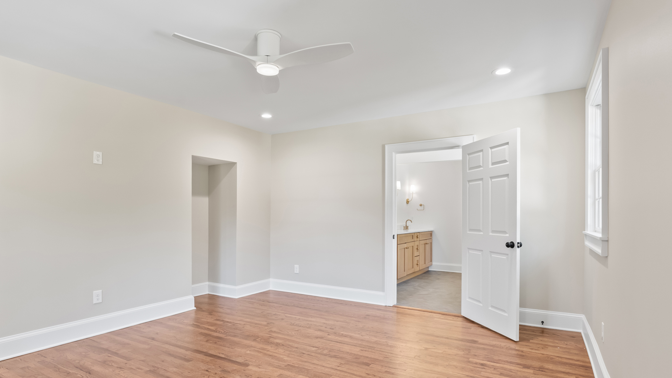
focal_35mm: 20
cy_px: 209
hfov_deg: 86.6
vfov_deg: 55.8
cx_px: 334
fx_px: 356
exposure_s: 1/10
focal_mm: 16
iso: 1250
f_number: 6.3
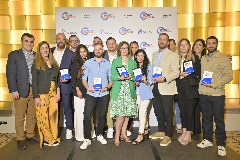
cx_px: 120
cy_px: 80
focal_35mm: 28
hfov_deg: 64.6
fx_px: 190
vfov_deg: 45.7
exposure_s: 1/320
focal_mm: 28.5
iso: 4000
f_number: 4
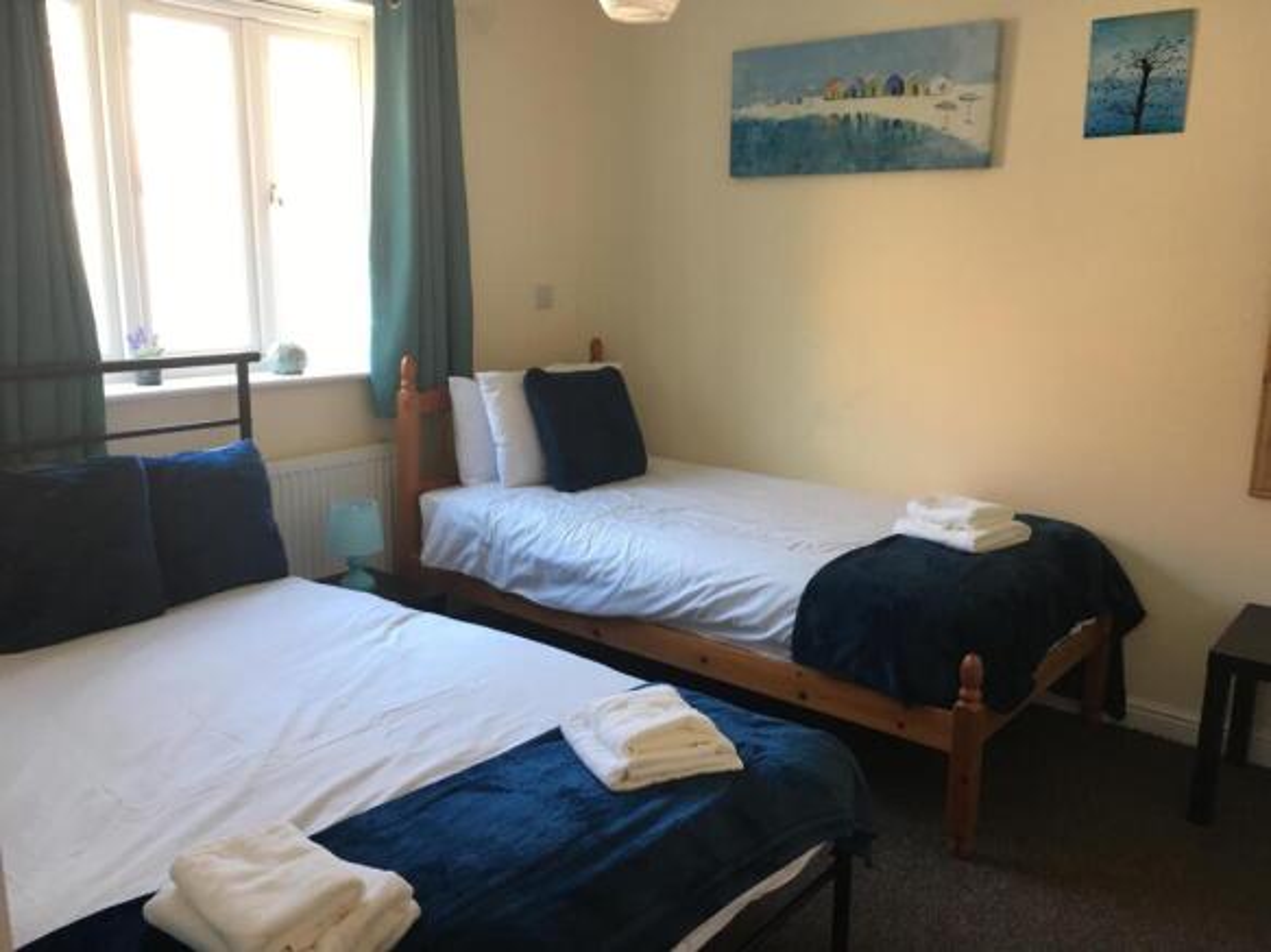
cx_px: 636
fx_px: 1065
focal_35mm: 29
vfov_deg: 48.2
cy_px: 476
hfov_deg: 61.7
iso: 125
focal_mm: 4.15
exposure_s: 1/33
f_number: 2.2
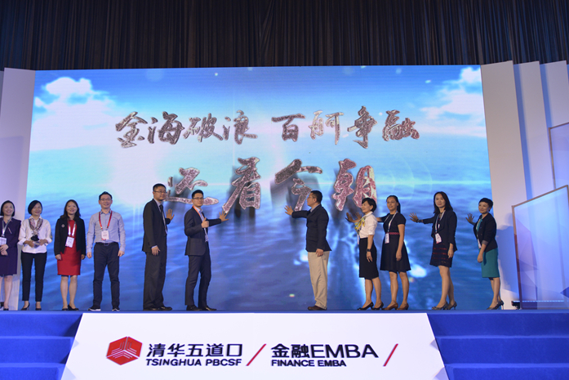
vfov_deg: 34.2
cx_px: 244
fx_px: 617
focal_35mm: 39
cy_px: 180
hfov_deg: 49.4
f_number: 5
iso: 800
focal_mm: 32
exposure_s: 1/160
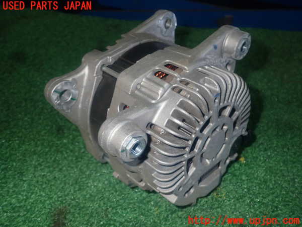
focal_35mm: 32
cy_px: 114
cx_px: 151
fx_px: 279
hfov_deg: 56.8
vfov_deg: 44.2
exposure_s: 1/30
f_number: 7.1
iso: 320
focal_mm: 5.79
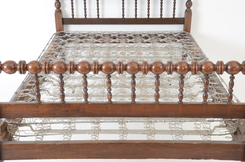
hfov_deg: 37.9
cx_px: 122
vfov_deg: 25.6
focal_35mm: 52
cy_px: 81
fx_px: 357
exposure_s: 1/125
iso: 125
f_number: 9
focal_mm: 35
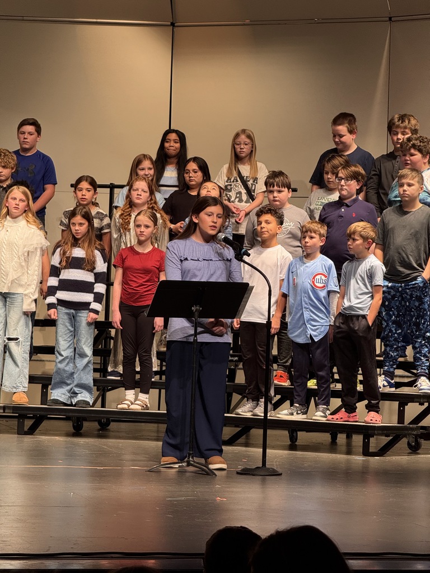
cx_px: 215
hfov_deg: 12.3
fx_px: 1988
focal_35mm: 120
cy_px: 286
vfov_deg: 16.4
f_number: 2.8
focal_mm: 15.66
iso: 125
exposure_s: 1/120
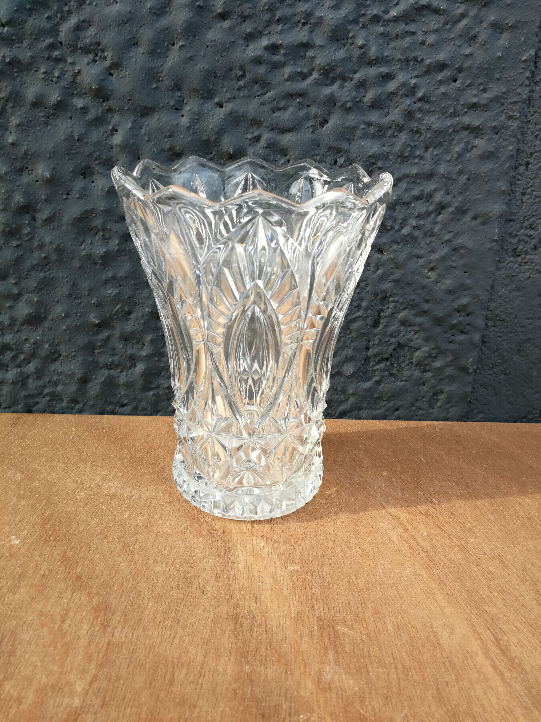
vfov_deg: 65.3
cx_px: 270
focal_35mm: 27
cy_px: 361
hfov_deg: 51.4
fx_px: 563
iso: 50
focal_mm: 3.95
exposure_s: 1/130
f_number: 2.2
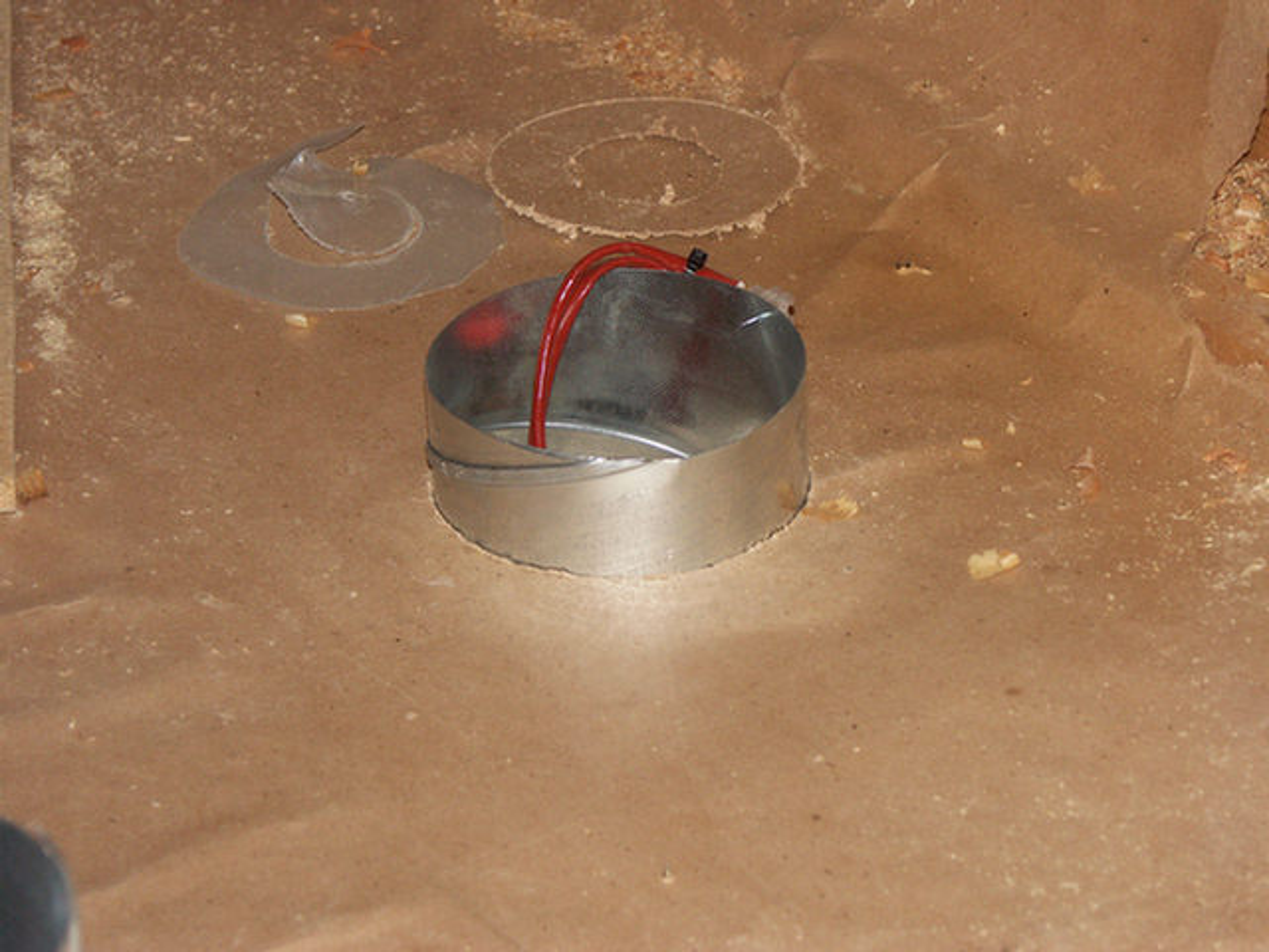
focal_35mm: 118
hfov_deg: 16.7
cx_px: 634
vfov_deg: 12.6
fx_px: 4326
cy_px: 476
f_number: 3.5
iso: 200
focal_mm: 29.2
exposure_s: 1/100
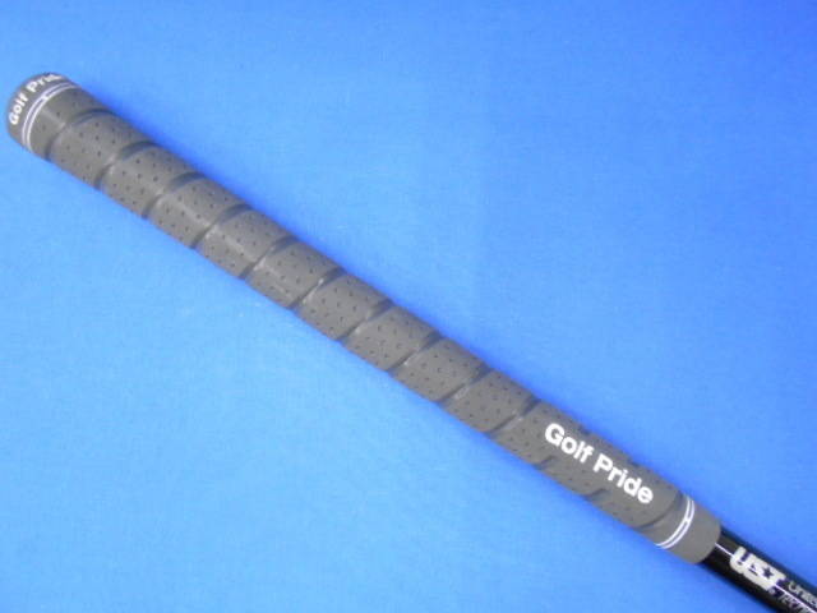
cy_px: 306
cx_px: 408
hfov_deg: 67.3
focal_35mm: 26
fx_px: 614
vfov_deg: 53.1
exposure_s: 1/25
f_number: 3.2
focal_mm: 4.6
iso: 400
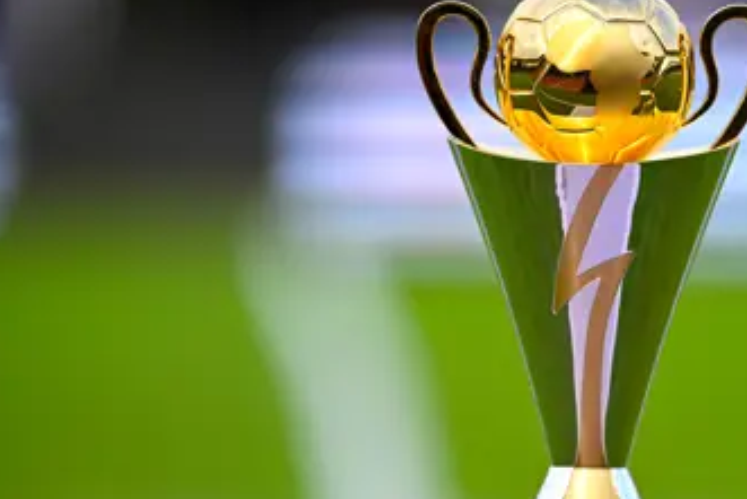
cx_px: 596
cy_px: 296
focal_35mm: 653
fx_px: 13555
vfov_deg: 2.1
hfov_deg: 3.2
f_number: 3.2
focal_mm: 400
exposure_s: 1/2500
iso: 250
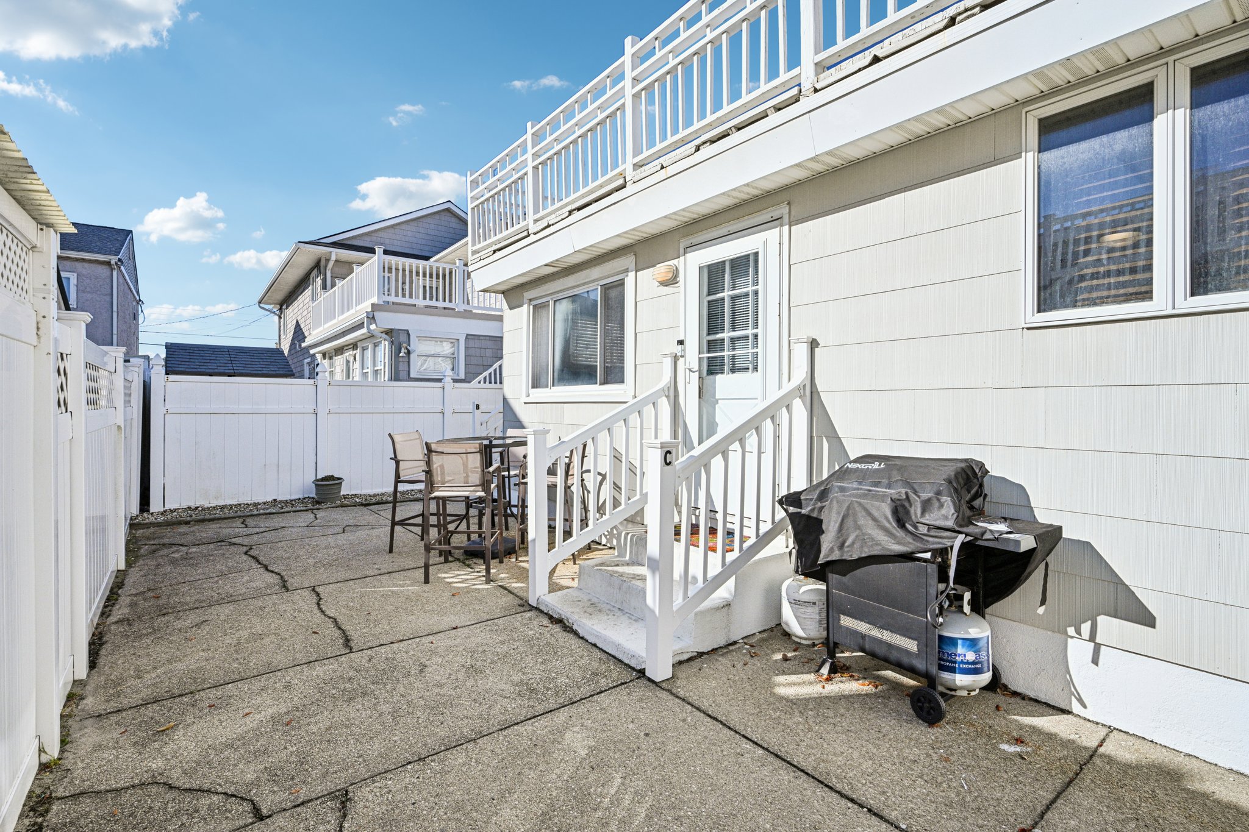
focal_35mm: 16
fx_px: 572
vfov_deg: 72.0
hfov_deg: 95.0
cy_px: 416
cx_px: 624
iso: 800
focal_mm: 16.5
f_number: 8
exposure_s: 1/2500
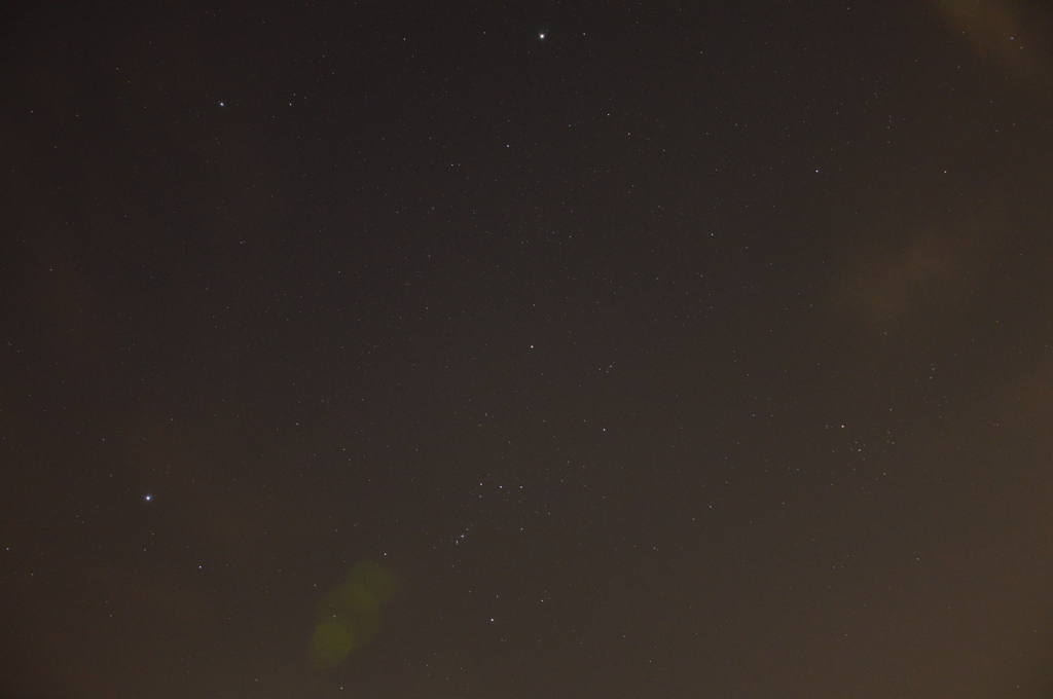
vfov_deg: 47.8
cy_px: 350
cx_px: 526
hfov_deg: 67.4
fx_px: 789
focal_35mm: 27
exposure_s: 13
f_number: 3.5
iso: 800
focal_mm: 18
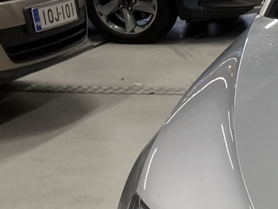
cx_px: 563
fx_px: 964
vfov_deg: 12.3
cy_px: 185
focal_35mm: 120
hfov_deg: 13.8
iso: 50
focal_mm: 3.99
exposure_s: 1/81
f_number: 1.8
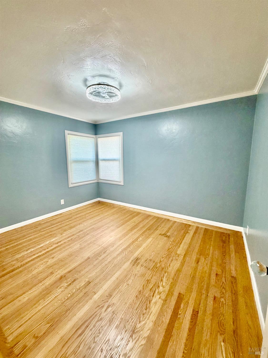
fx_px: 144
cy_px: 179
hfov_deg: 85.7
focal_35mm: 14
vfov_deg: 102.0
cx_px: 134
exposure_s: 1/120
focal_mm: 2.22
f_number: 2.2
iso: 320
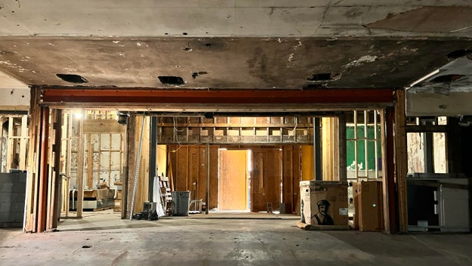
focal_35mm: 29
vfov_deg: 40.0
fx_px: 363
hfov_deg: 66.0
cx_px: 232
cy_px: 162
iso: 640
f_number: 1.6
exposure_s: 1/30
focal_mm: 5.1
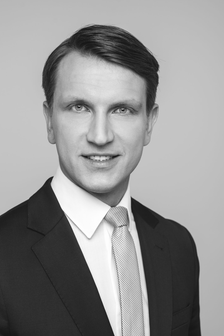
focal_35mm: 101
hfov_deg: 13.6
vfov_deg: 20.2
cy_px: 199
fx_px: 942
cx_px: 97
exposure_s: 1/80
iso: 100
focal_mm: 85
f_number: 5.6
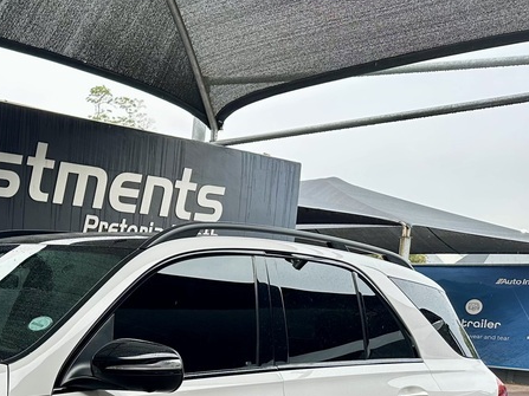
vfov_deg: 25.2
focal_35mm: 55
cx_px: -37
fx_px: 840
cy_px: 403
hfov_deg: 31.4
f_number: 1.78
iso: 80
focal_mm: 6.86
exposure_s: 1/594
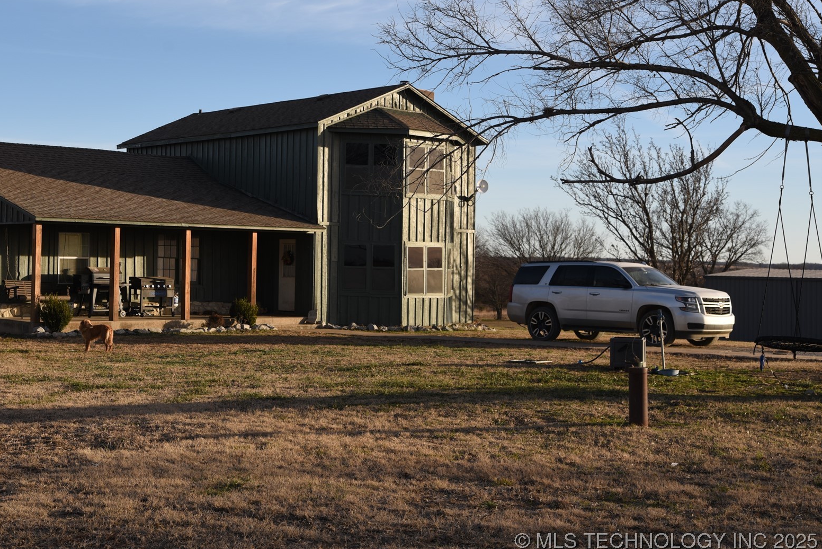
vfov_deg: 23.0
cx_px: 284
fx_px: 1348
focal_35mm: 59
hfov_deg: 33.7
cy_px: 202
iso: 100
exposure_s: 1/200
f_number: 7.1
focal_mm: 45
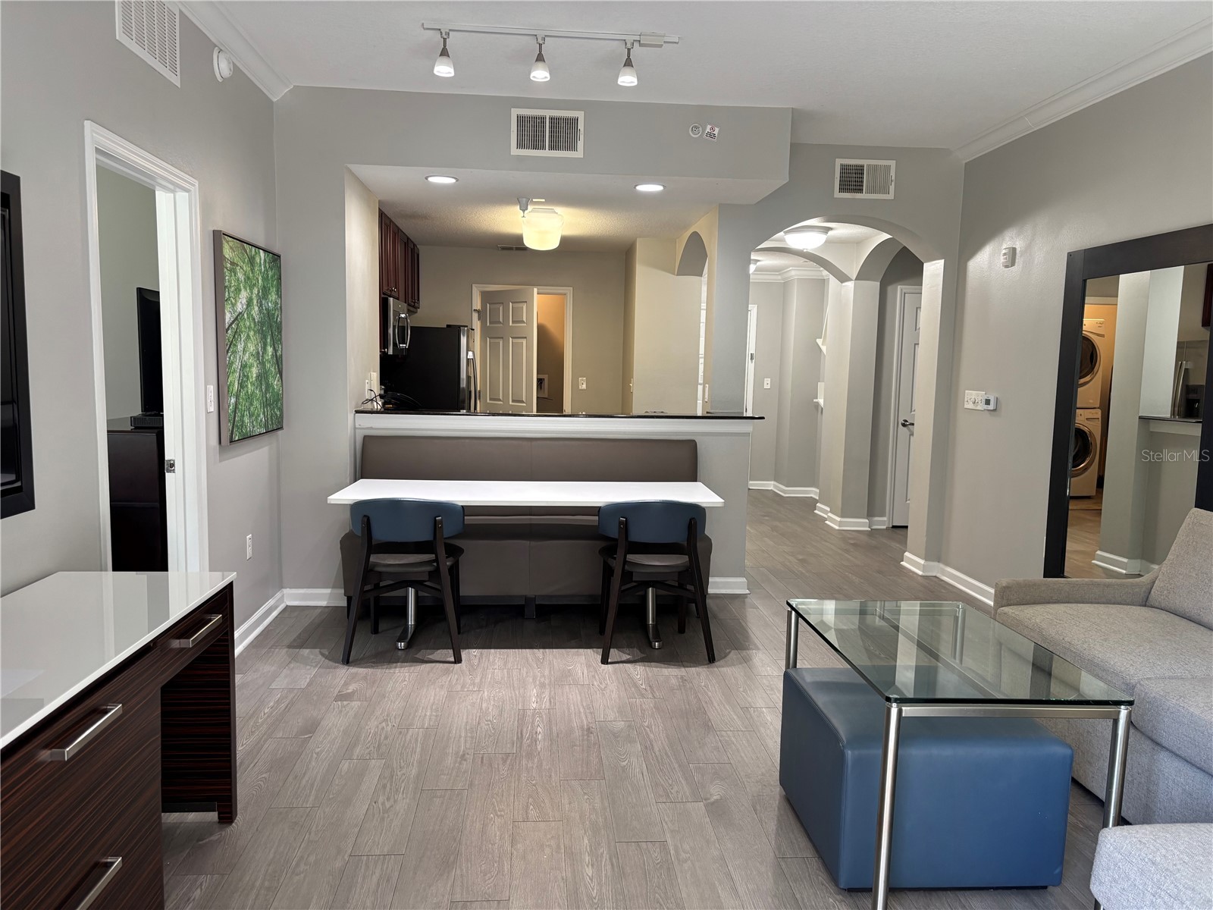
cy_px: 455
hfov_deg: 67.3
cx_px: 606
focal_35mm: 26
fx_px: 911
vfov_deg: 53.1
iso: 160
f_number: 1.6
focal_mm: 5.96
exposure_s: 1/60
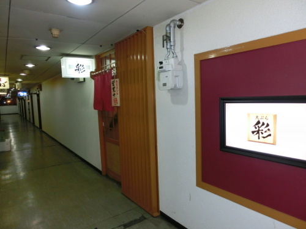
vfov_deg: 56.8
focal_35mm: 24
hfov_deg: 71.6
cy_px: 114
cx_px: 153
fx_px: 212
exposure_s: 1/60
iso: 400
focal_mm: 4.24
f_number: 3
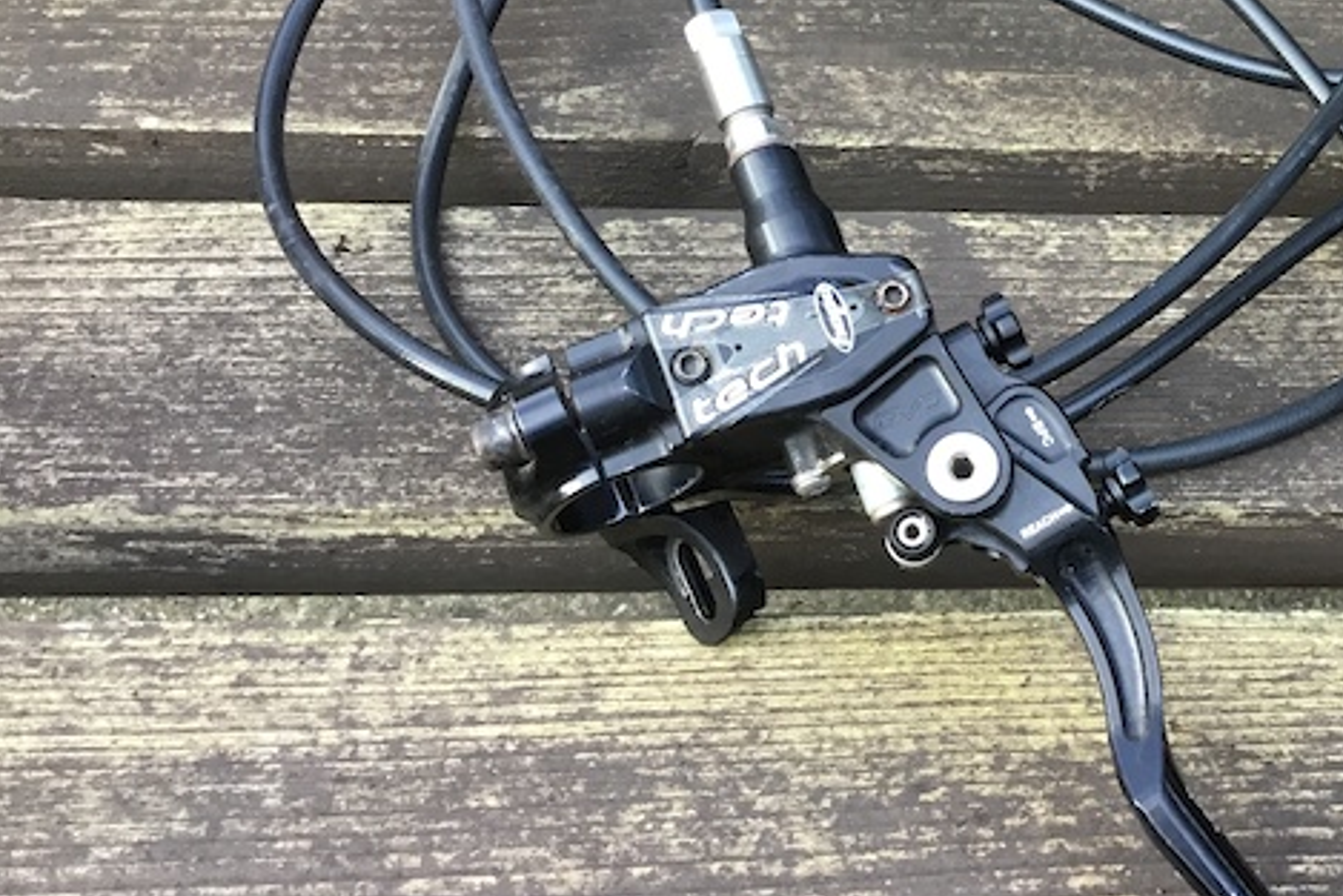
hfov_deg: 35.0
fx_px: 2052
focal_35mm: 55
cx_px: 1094
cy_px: 258
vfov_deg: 24.4
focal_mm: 3.3
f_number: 2.4
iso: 25
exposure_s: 1/33
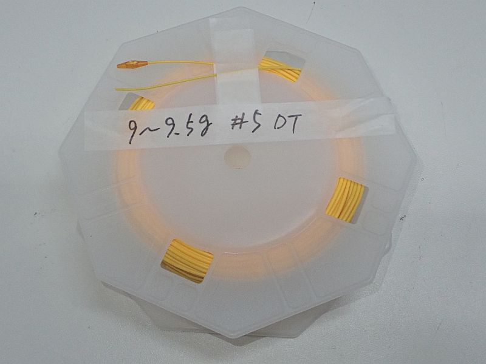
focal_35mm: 40
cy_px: 182
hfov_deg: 46.8
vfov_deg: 36.0
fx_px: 562
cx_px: 243
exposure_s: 1/125
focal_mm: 7.34
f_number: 4
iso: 800
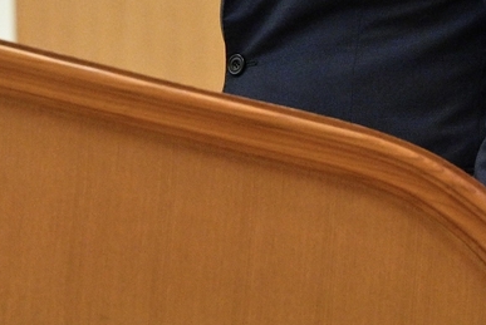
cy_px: -139
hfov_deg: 4.5
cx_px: 29
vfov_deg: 3.0
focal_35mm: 457
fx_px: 6176
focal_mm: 92
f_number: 3.2
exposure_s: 1/200
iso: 2500
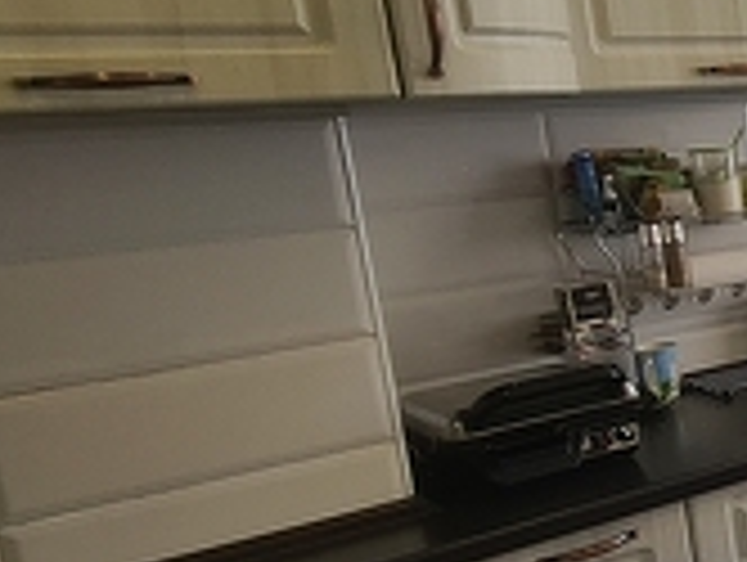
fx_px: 1081
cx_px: 1233
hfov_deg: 24.6
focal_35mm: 50
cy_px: 297
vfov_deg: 29.2
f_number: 2.2
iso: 100
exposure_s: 1/50
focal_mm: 2.2
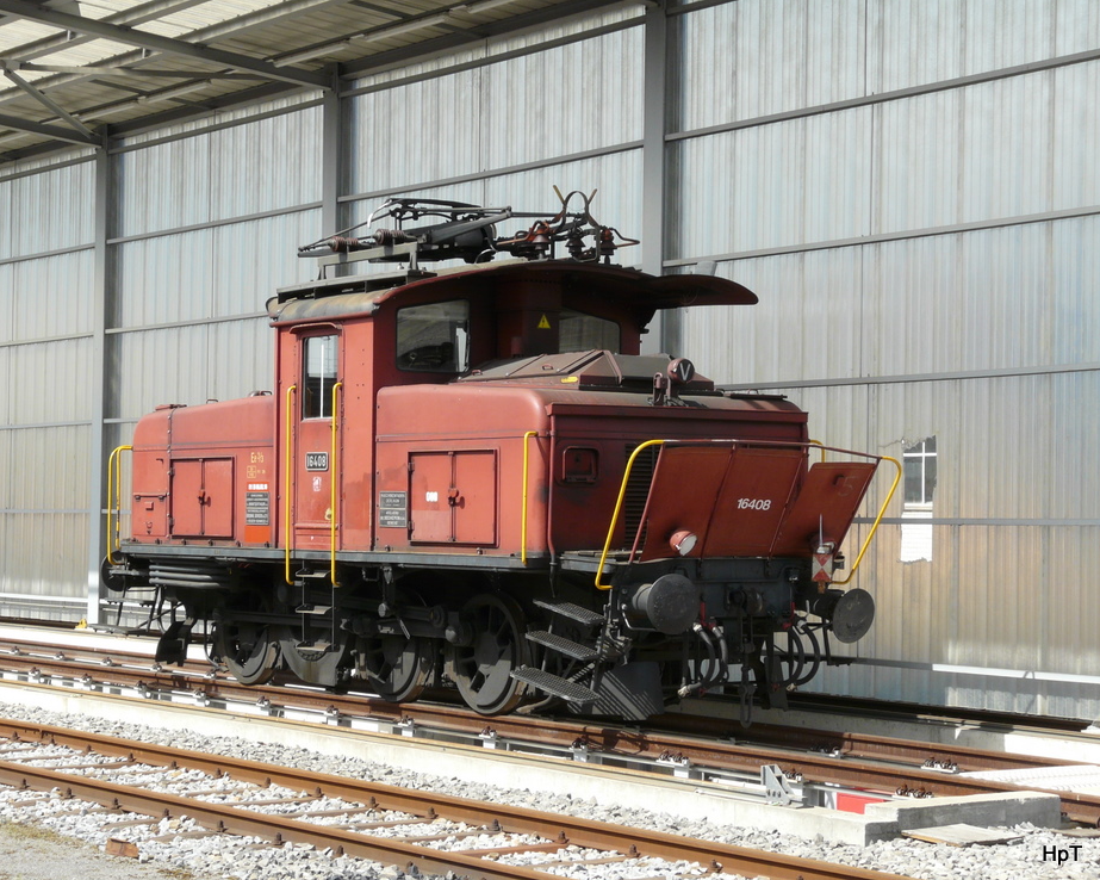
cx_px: 515
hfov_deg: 26.1
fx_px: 2376
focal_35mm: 73
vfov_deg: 21.0
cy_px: 442
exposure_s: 1/200
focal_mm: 11.4
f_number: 5.6
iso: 100
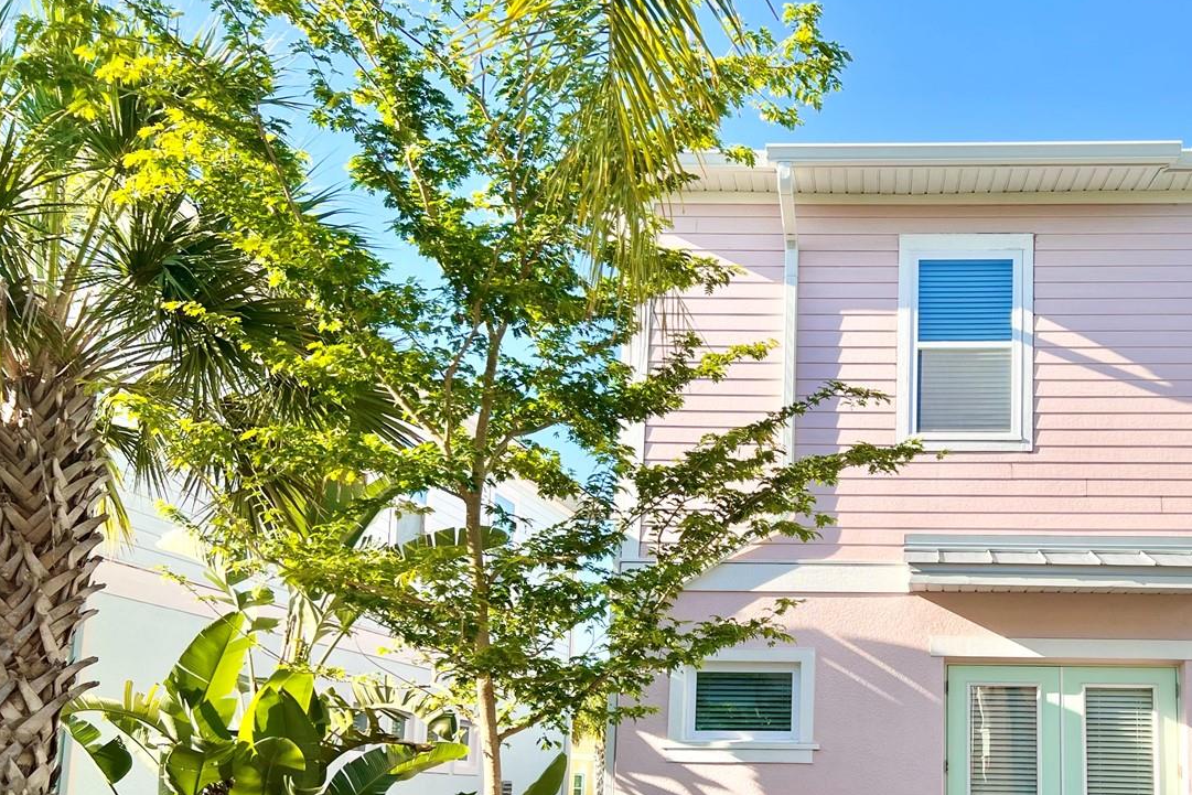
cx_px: 860
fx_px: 1325
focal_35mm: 40
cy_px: 629
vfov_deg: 32.5
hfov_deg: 47.1
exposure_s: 1/2008
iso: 50
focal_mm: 5.7
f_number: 1.5
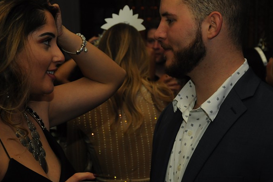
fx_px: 833
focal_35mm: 110
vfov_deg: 12.4
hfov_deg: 18.6
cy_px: 87
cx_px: 119
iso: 800
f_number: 5
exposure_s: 1/60
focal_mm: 50
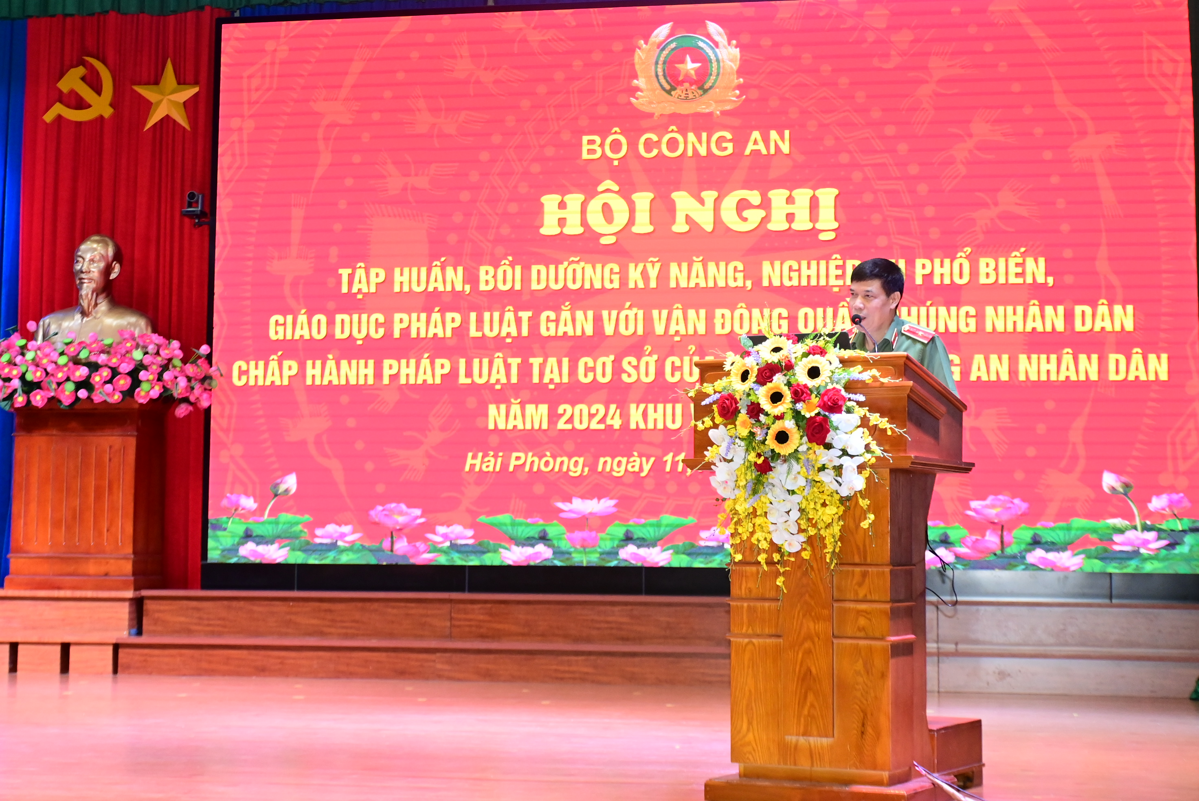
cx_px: 600
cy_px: 400
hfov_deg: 33.4
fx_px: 2000
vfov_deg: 22.7
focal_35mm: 60
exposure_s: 1/200
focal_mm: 40
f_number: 4.5
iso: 2500
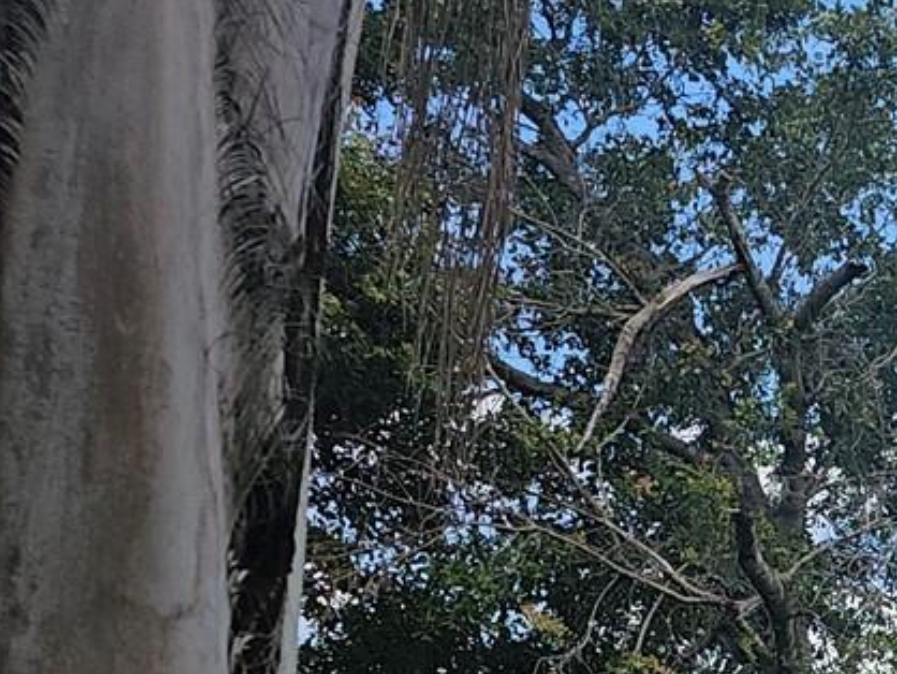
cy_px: 1041
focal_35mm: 88
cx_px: 1485
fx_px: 2282
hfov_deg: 18.6
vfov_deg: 15.4
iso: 10
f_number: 1.7
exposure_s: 1/950
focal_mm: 6.3
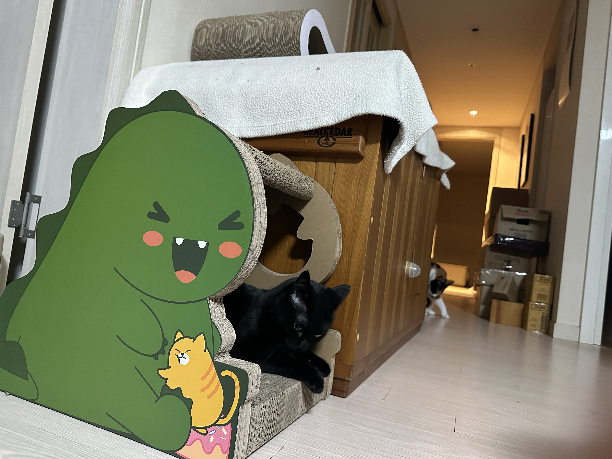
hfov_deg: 71.6
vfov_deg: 56.8
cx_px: 306
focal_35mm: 24
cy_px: 230
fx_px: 424
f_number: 1.78
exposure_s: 1/49
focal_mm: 6.86
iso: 1000
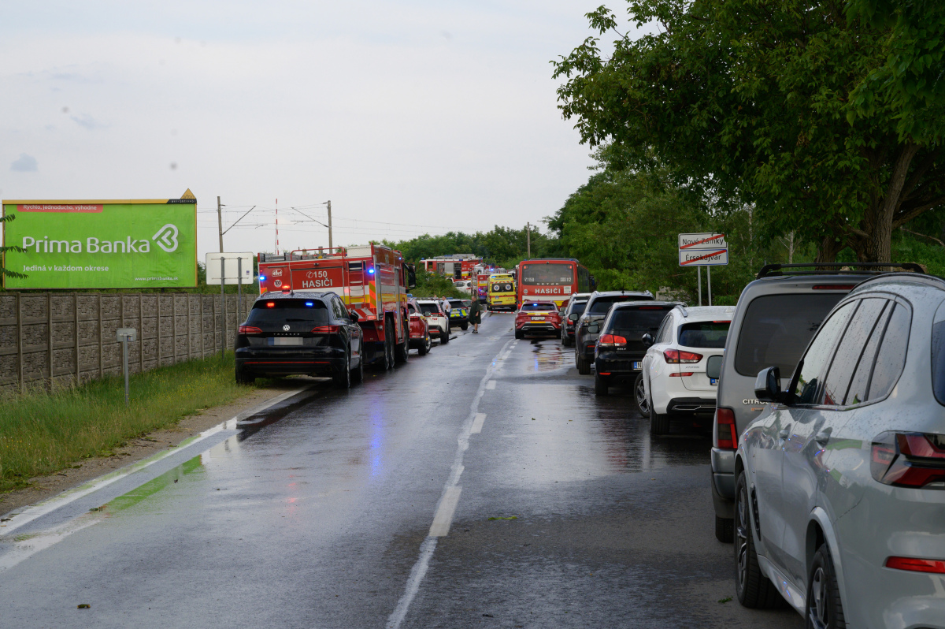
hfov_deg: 28.9
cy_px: 314
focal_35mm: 70
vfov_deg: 19.4
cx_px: 472
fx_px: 1836
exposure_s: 1/800
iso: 1250
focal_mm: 70
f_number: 10
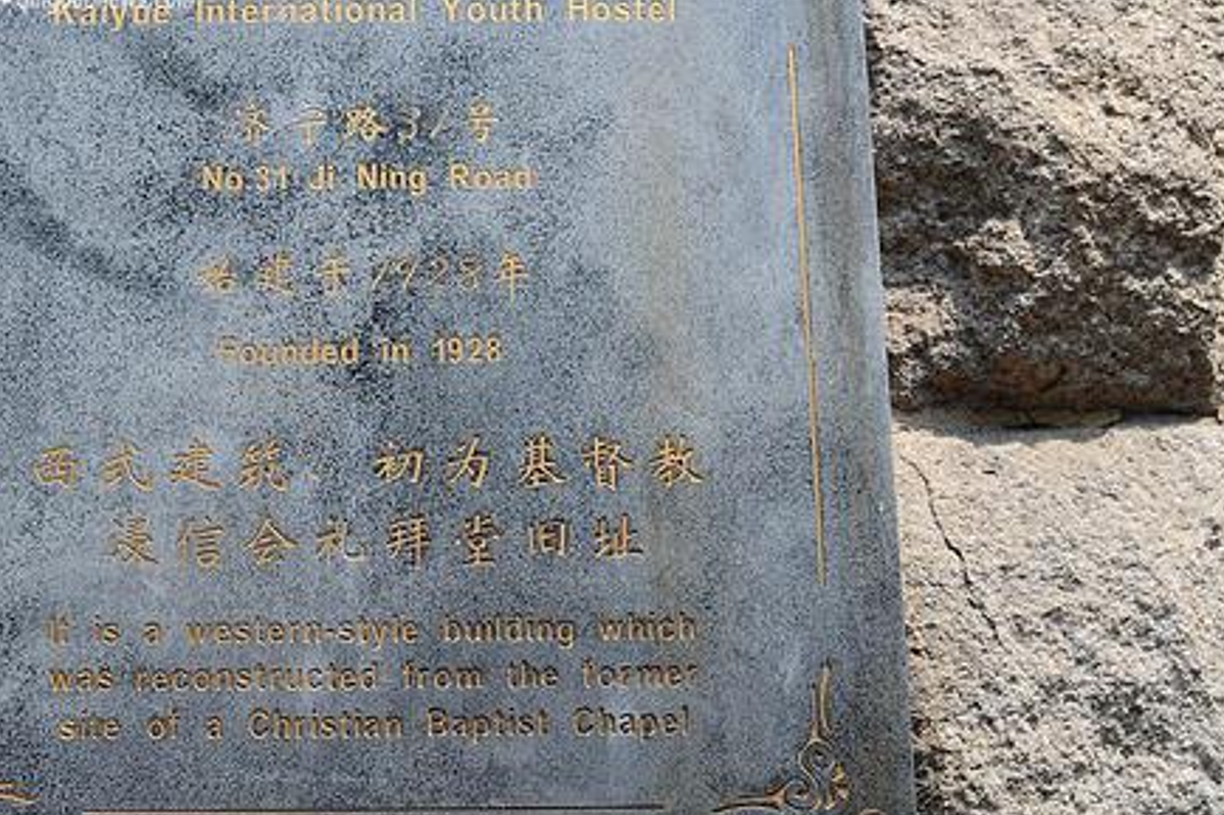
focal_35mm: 62
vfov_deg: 21.9
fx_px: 2107
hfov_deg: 32.0
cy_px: 327
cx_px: 358
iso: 200
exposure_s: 1/400
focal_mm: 42
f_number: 5.6
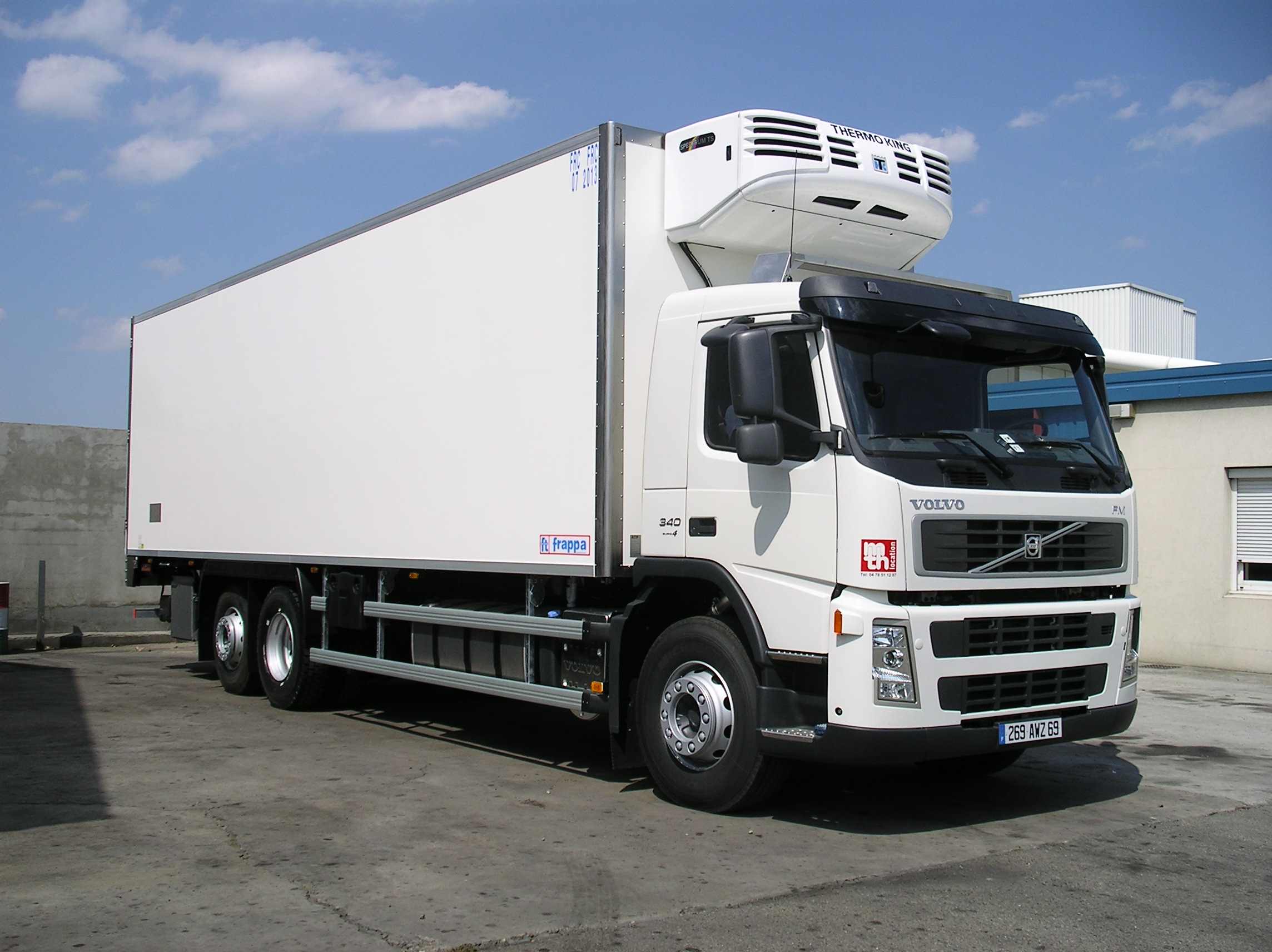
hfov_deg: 50.2
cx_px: 636
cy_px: 476
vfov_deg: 38.6
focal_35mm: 37
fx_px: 1358
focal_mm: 7.8
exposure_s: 1/4001
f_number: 2.8
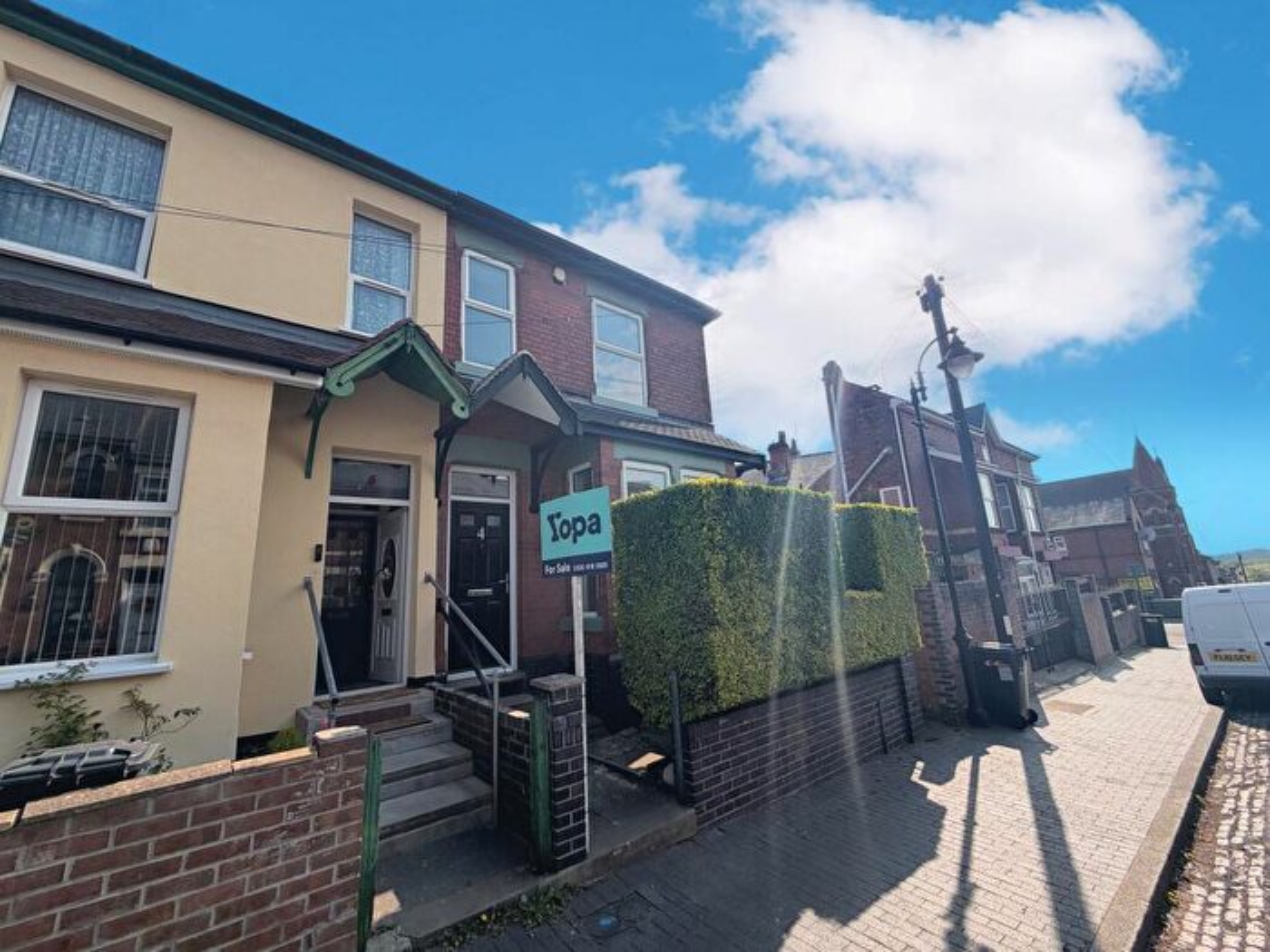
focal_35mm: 14
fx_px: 514
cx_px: 635
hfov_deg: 102.1
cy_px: 476
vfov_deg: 85.7
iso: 20
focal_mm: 2.22
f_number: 2.2
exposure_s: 1/1497
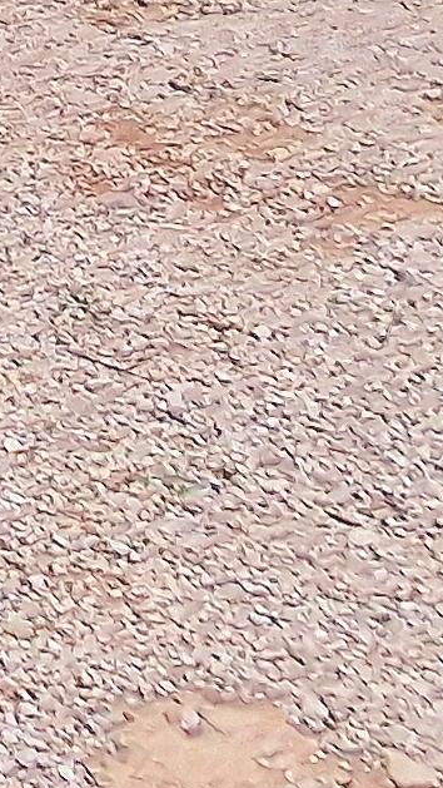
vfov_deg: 15.1
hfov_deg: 8.7
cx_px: -1189
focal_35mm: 90
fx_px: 1879
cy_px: -1057
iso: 50
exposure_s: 1/2448
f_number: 2.2
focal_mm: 2.2
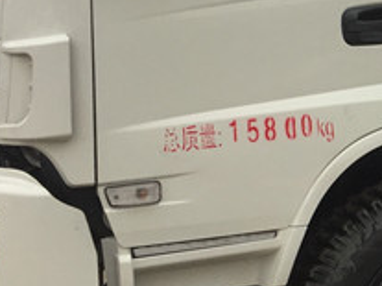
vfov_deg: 13.2
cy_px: 76
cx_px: 598
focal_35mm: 112
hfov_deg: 15.9
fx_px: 1235
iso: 50
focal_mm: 4.15
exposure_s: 1/100
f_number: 2.2
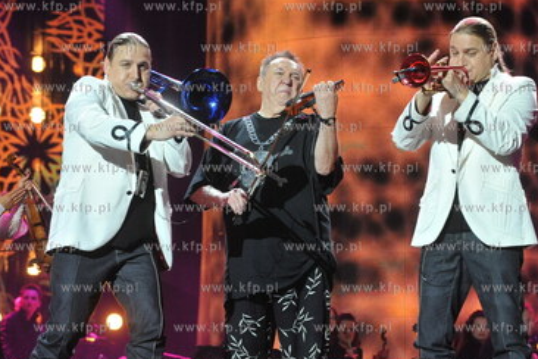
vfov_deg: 10.5
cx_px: 291
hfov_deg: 15.6
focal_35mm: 131
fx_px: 1958
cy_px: 187
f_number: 5.6
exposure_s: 1/200
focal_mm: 120
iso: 3200
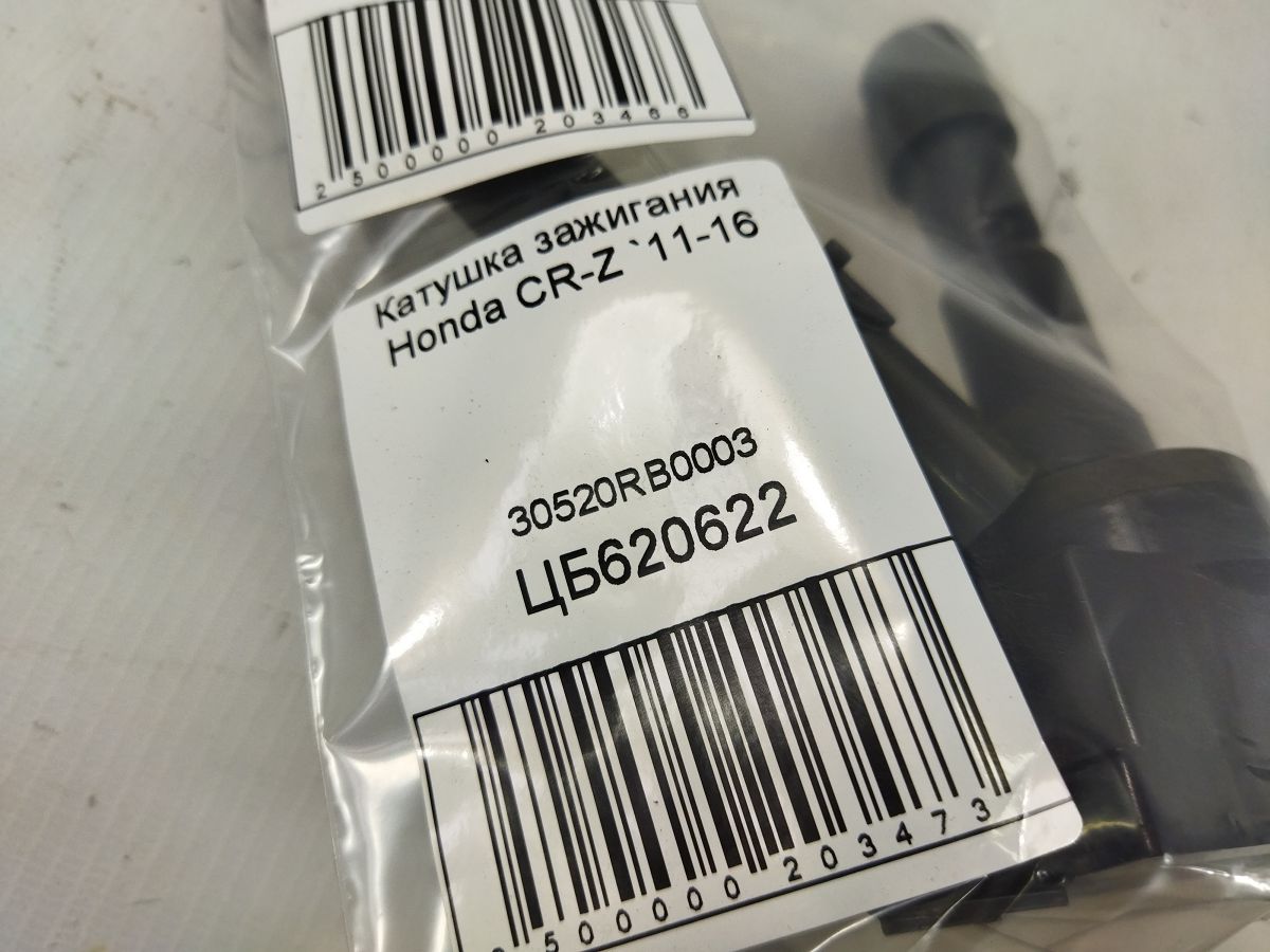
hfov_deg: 65.3
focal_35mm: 27
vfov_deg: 51.4
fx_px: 991
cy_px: 476
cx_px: 635
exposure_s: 1/297
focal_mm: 4.71
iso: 99
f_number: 1.79
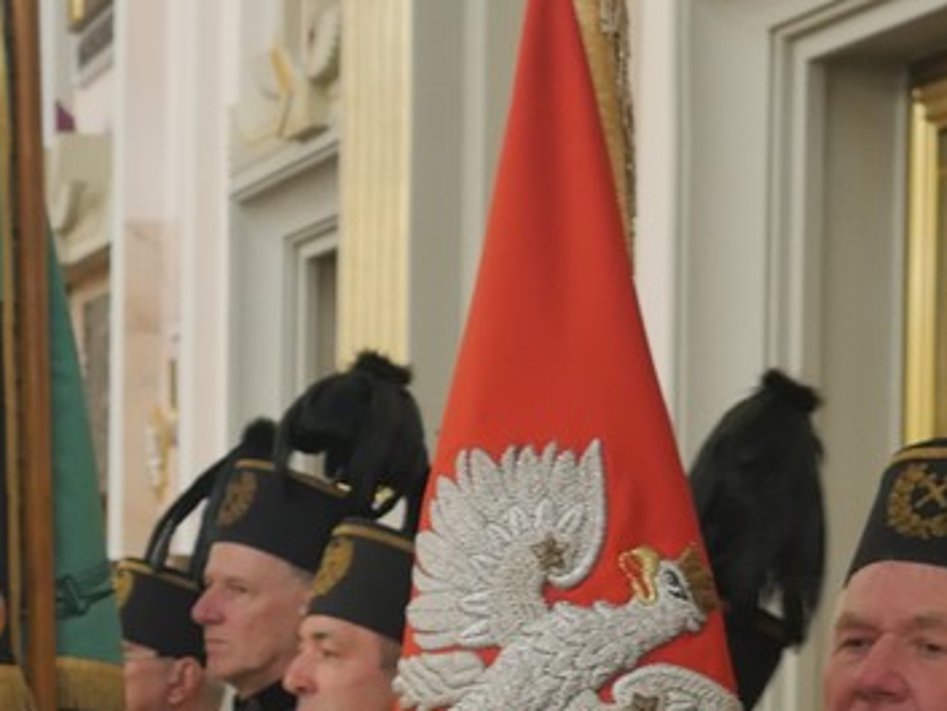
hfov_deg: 17.2
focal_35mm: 114
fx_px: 3120
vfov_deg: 12.7
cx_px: 698
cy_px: 826
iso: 400
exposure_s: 1/20
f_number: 2.8
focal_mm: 14
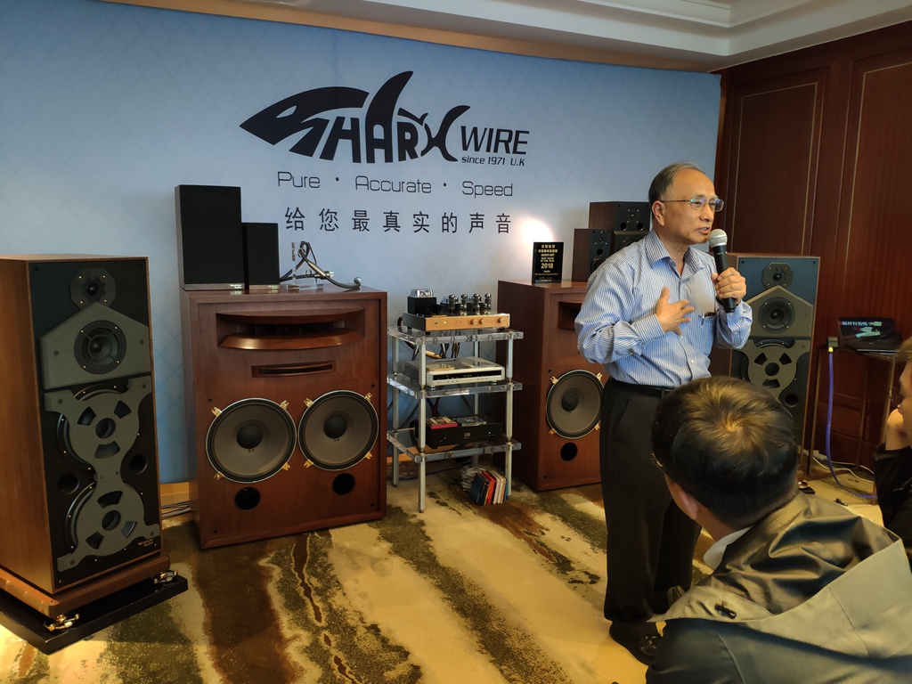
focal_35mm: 21
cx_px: 456
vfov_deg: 63.4
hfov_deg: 79.0
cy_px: 342
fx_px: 553
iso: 759
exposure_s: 1/50
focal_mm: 4.22
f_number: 1.8
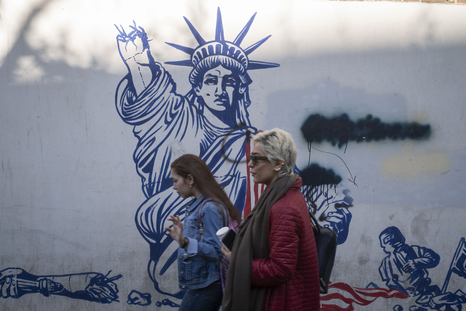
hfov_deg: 37.5
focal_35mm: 53
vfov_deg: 25.5
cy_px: 156
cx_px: 233
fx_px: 686
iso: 200
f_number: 5
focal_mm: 35
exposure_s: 1/200
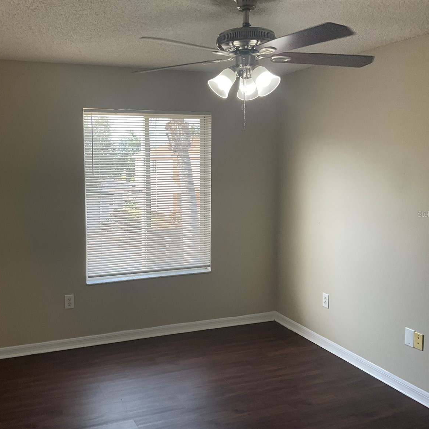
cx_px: 159
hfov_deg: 46.8
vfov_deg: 47.2
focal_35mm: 35
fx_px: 491
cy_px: 214
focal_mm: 3
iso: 40
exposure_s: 1/120
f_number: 1.8
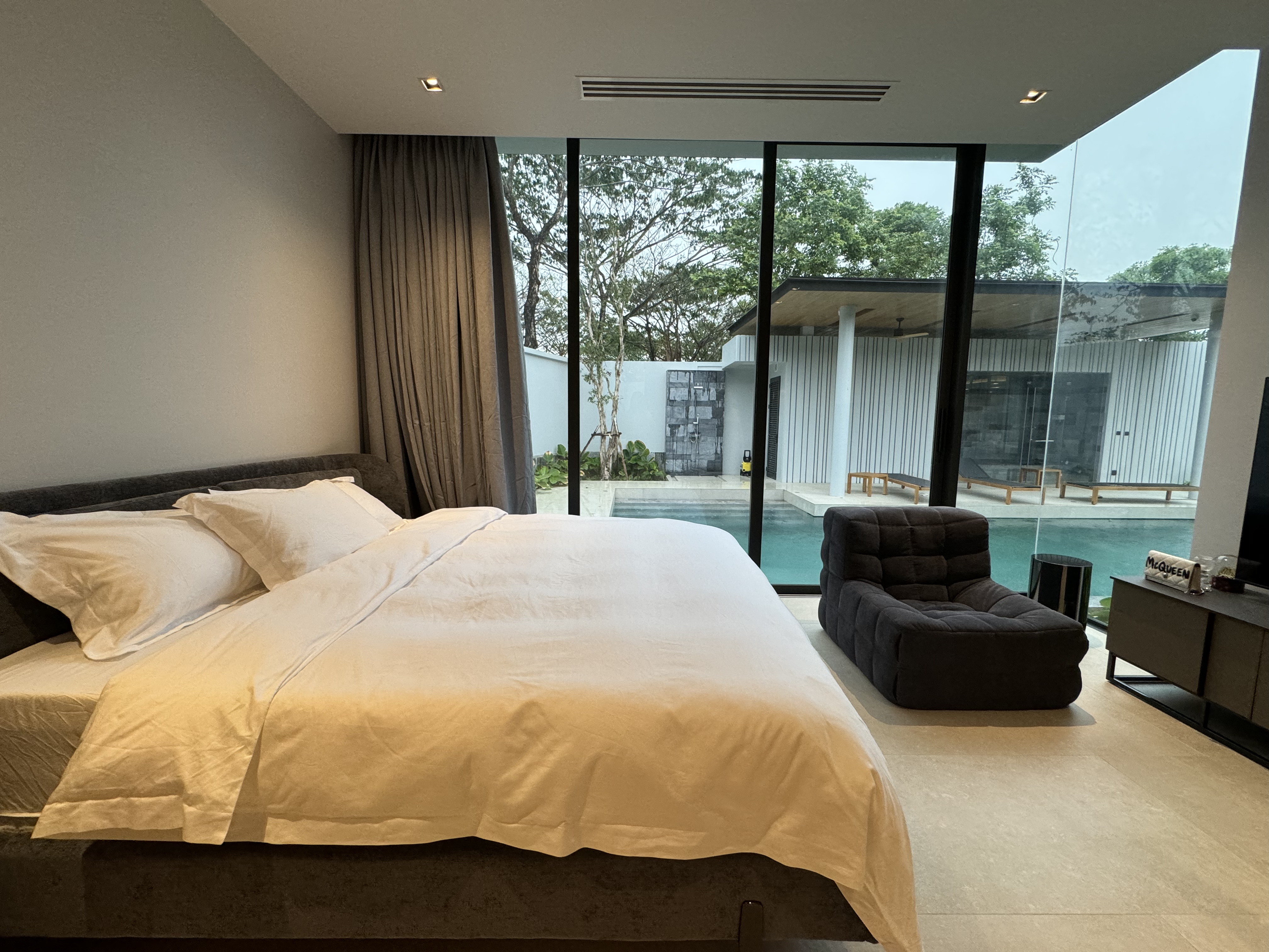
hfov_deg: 102.1
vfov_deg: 85.7
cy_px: 476
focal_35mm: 14
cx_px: 634
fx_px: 513
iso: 200
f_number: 2.2
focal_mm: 2.22
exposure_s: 1/100
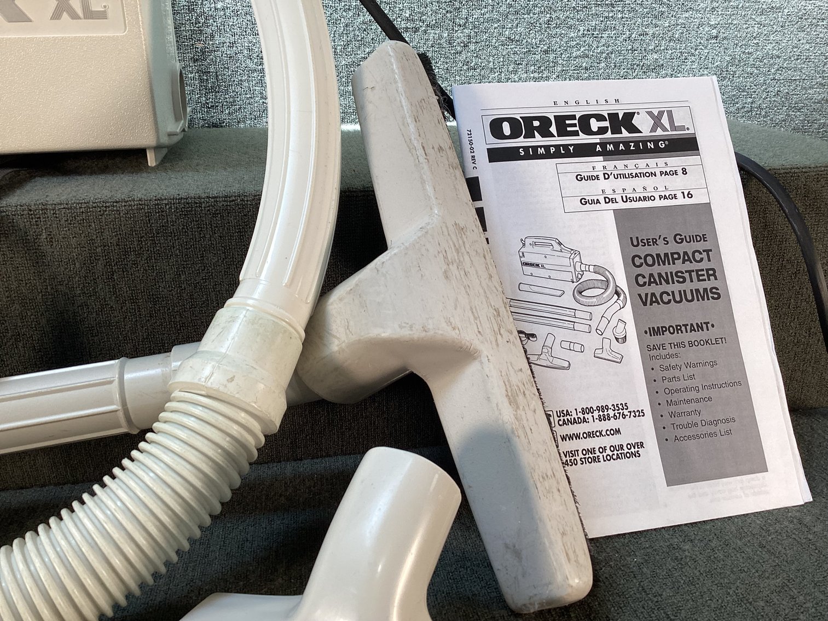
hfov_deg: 58.3
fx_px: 742
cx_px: 414
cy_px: 310
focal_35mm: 31
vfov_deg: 45.4
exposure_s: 1/100
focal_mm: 3.3
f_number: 2.4
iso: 40
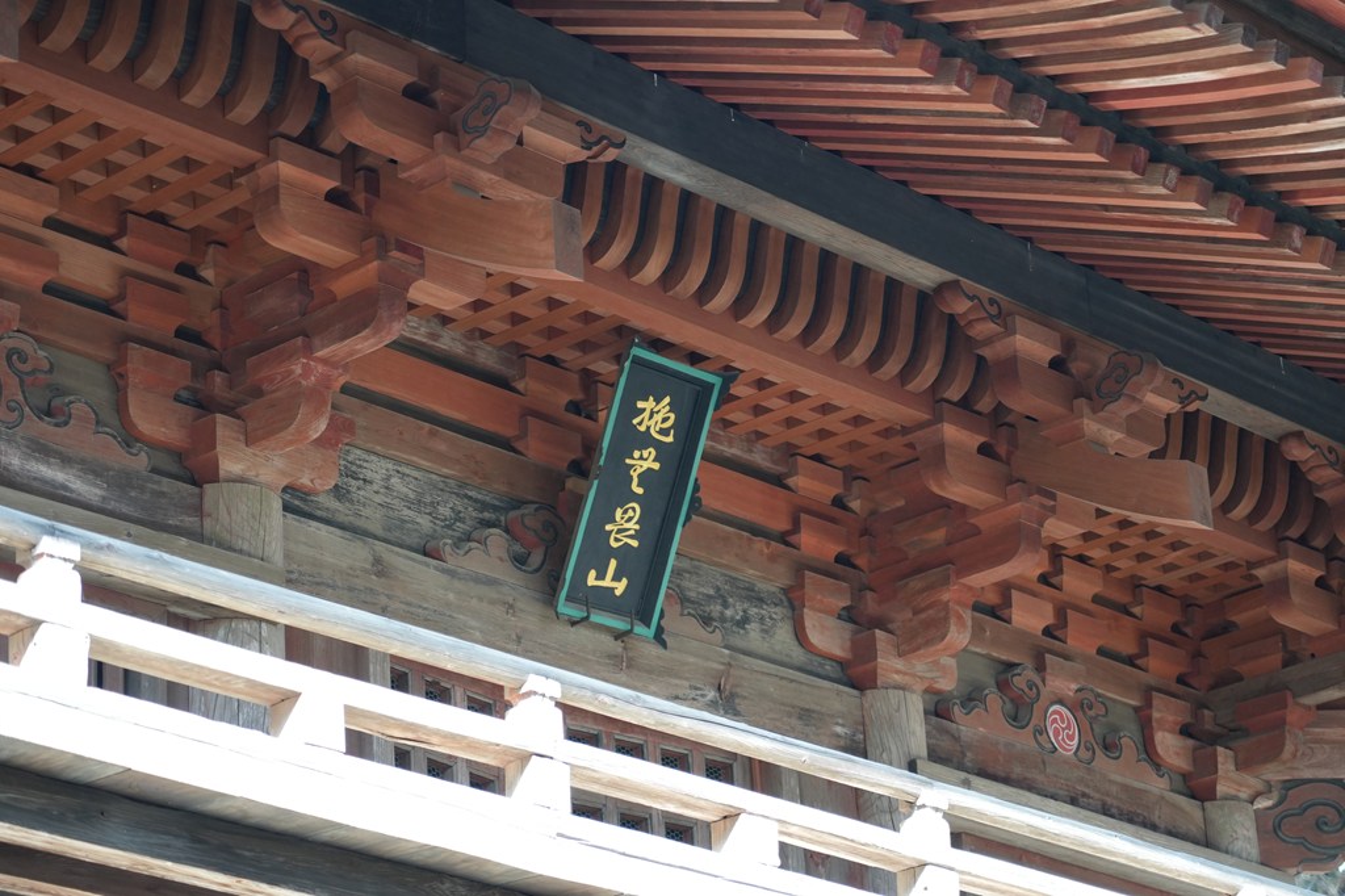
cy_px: 448
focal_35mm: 105
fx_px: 3921
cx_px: 672
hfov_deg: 19.5
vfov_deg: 13.0
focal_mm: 105
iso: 800
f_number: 4
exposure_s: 1/125
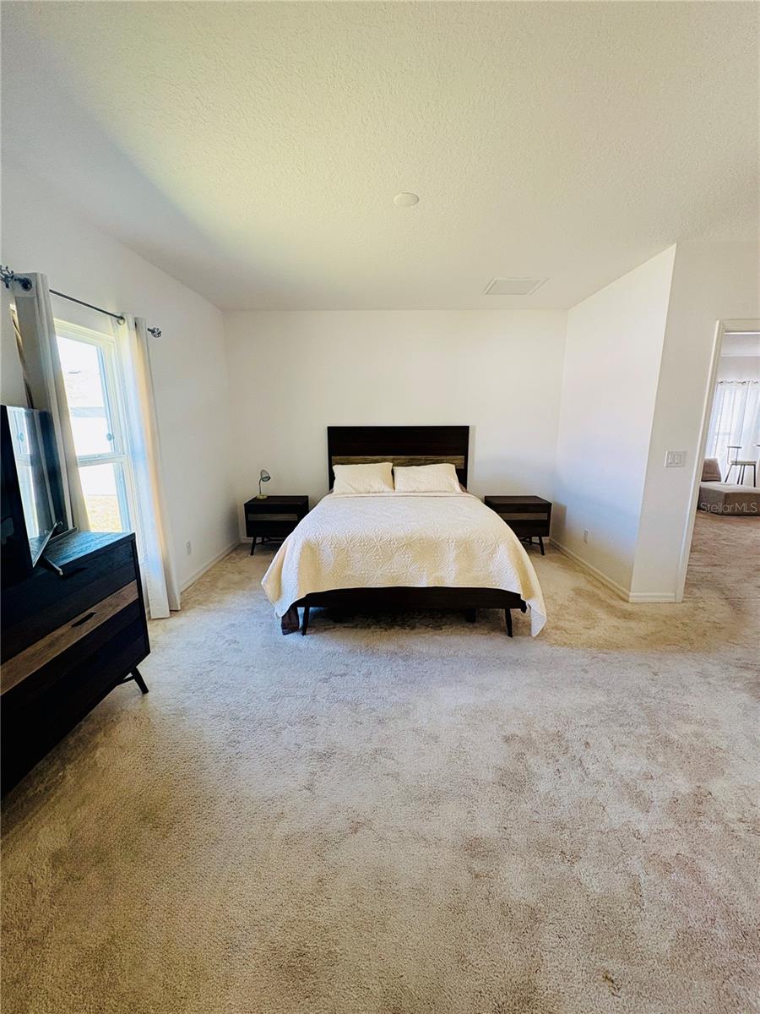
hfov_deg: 85.7
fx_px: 410
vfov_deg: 102.1
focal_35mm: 14
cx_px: 380
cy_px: 507
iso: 250
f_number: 2.2
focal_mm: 2.22
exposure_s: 1/76
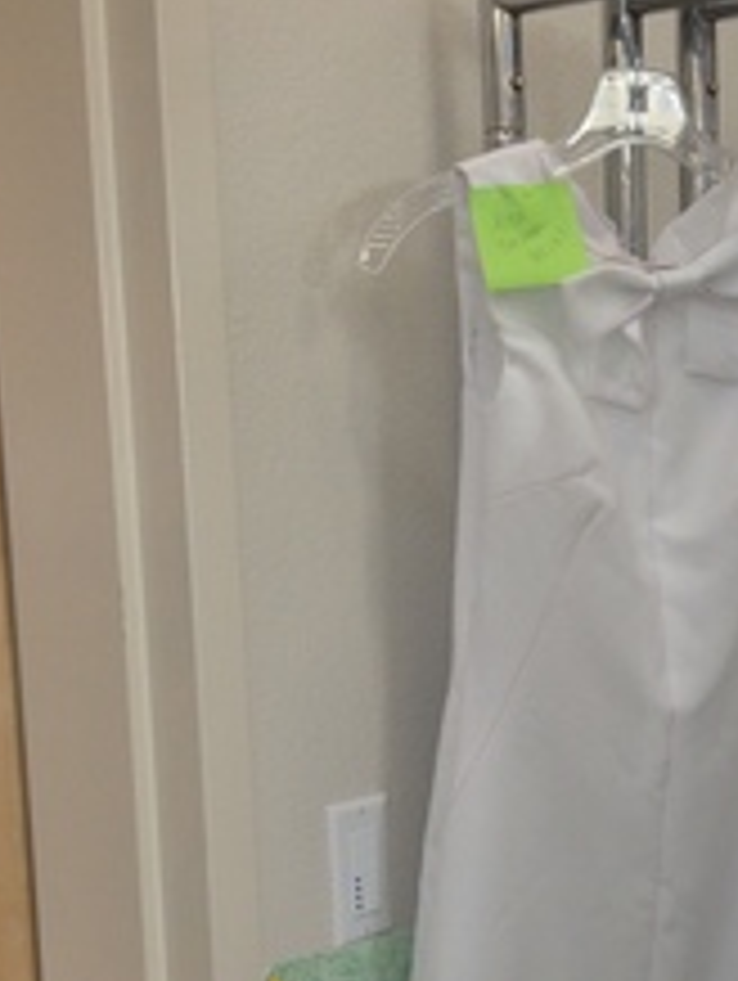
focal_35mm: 77
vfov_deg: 24.7
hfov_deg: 19.0
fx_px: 2185
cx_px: 594
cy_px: 832
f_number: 2.4
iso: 50
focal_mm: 4.28
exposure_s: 1/47
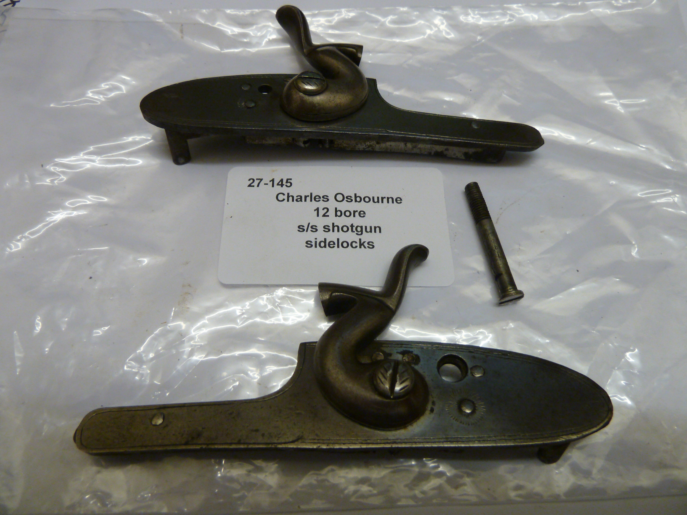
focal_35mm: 25
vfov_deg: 54.9
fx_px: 496
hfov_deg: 69.4
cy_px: 258
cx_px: 344
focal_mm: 4.1
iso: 200
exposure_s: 1/30
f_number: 3.3
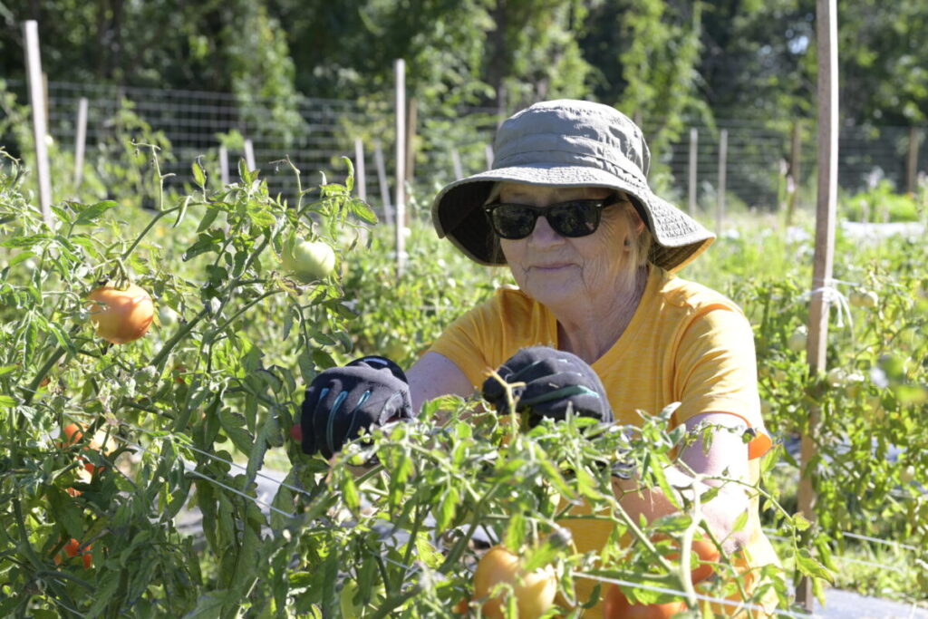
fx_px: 1315
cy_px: 310
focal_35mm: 51
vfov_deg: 26.5
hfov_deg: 38.9
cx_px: 464
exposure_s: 1/125
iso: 100
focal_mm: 51
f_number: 5.6
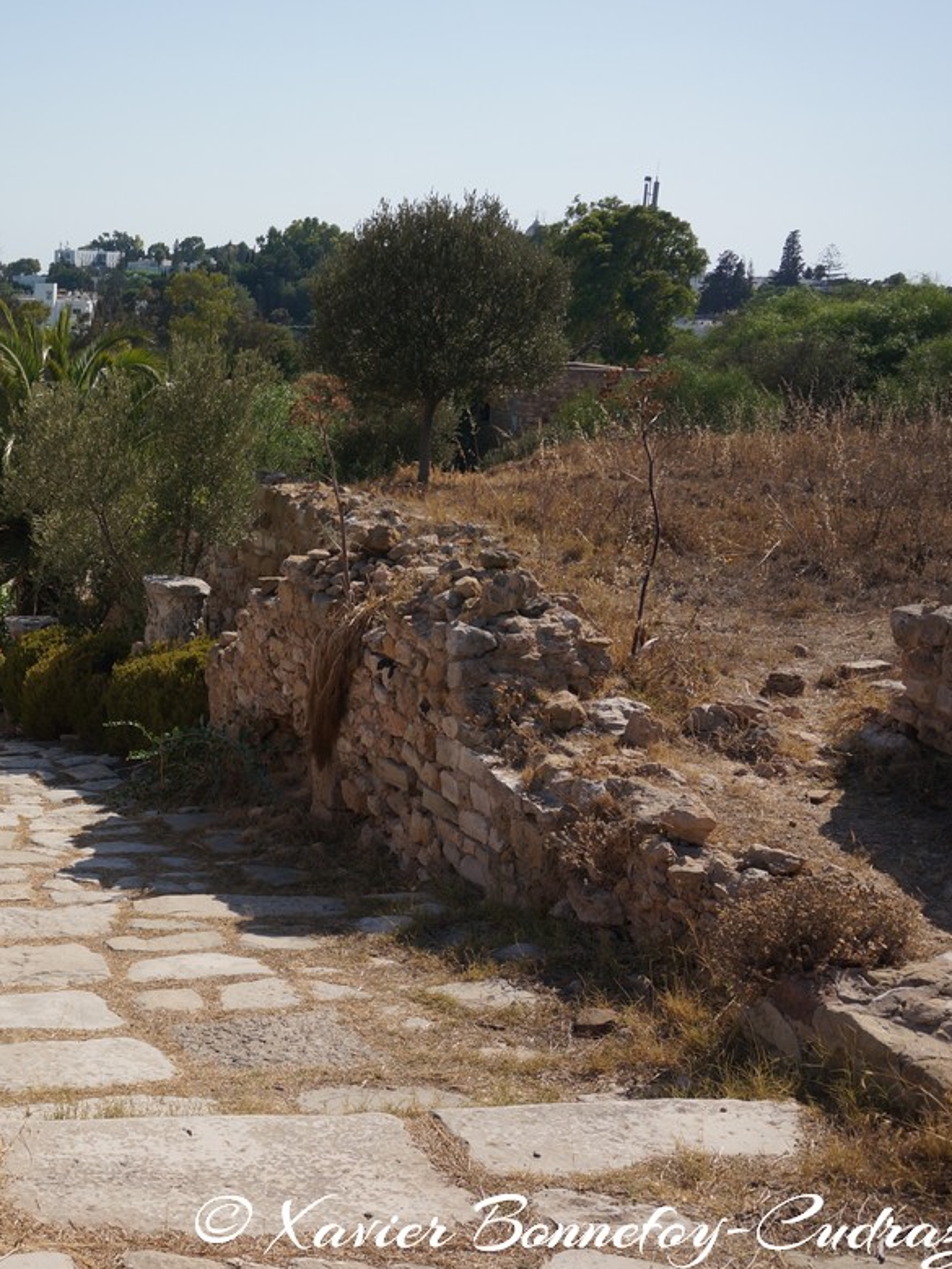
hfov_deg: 29.2
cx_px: 13
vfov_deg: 40.6
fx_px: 1713
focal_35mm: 47
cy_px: 634
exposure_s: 1/1000
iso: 100
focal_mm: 21
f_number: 5
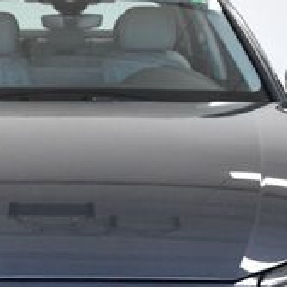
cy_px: 196
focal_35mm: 110
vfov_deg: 15.8
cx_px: 43
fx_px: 1032
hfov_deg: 15.7
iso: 2500
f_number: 9
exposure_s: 1/320
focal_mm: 23
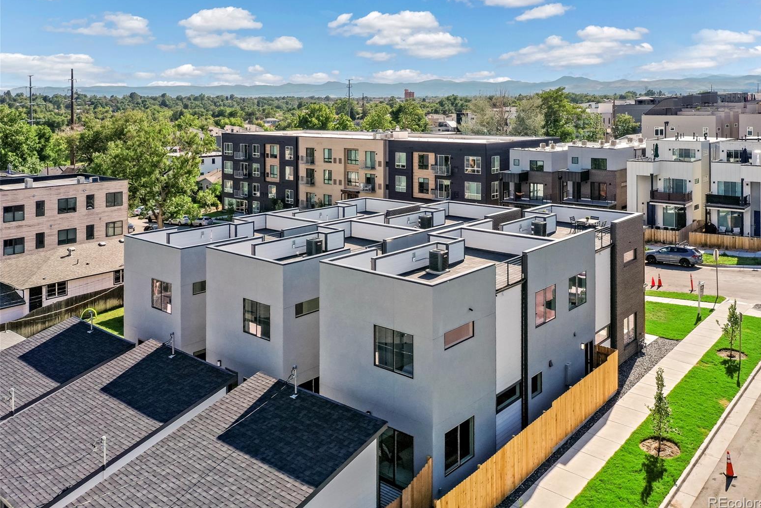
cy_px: 250
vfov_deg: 45.0
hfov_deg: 63.6
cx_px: 394
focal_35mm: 29
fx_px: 613
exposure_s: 1/500
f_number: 5.6
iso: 100
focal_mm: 10.26
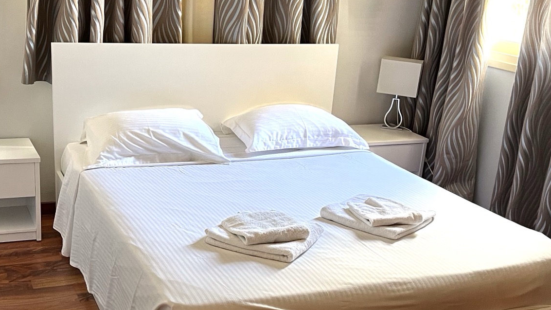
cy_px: 199
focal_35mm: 50
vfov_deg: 23.9
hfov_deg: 41.2
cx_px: 231
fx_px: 730
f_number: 1.5
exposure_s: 1/60
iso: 160
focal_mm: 5.7
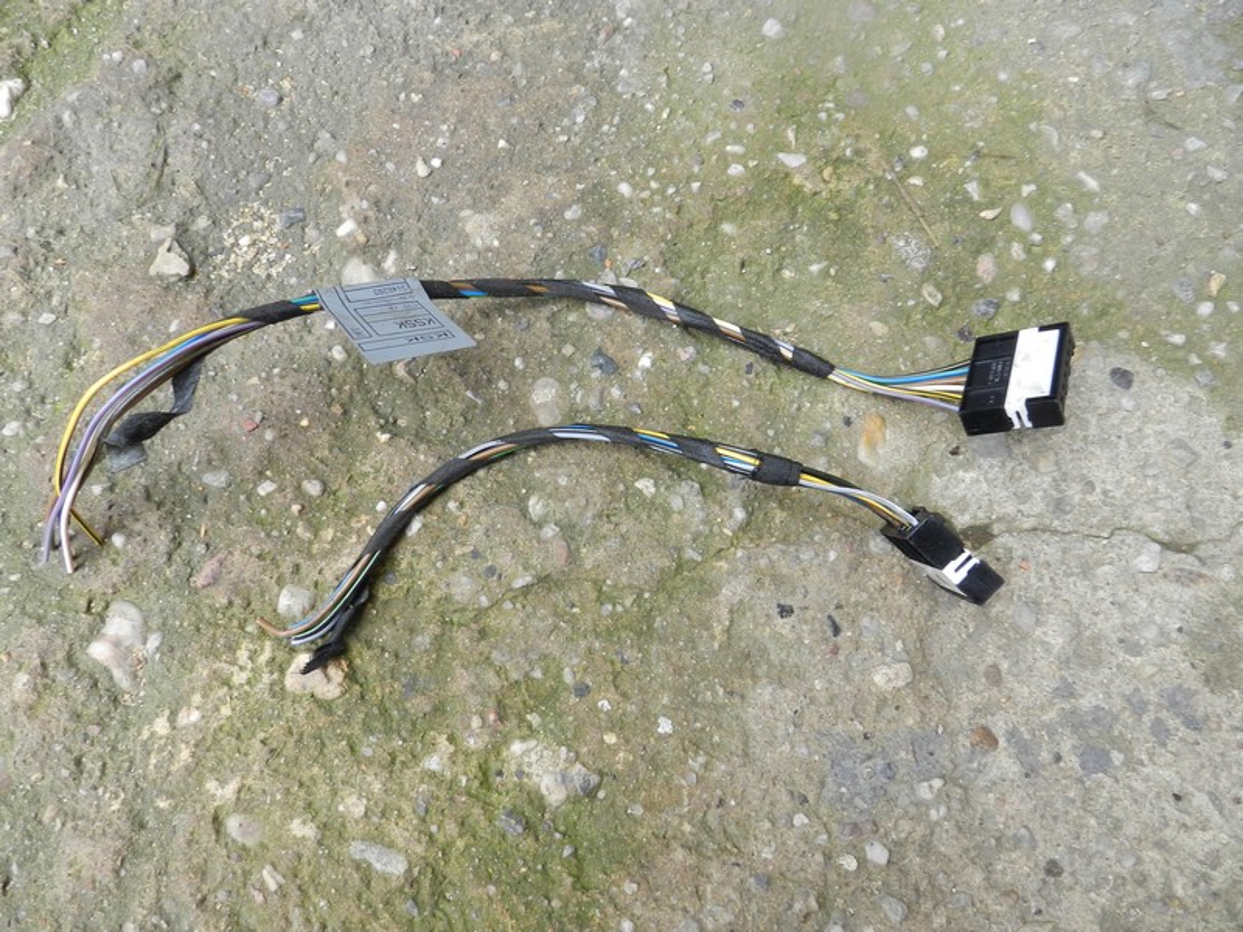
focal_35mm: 23
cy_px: 466
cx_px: 622
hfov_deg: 73.9
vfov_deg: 58.9
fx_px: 826
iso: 160
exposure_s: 1/60
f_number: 3.4
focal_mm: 4
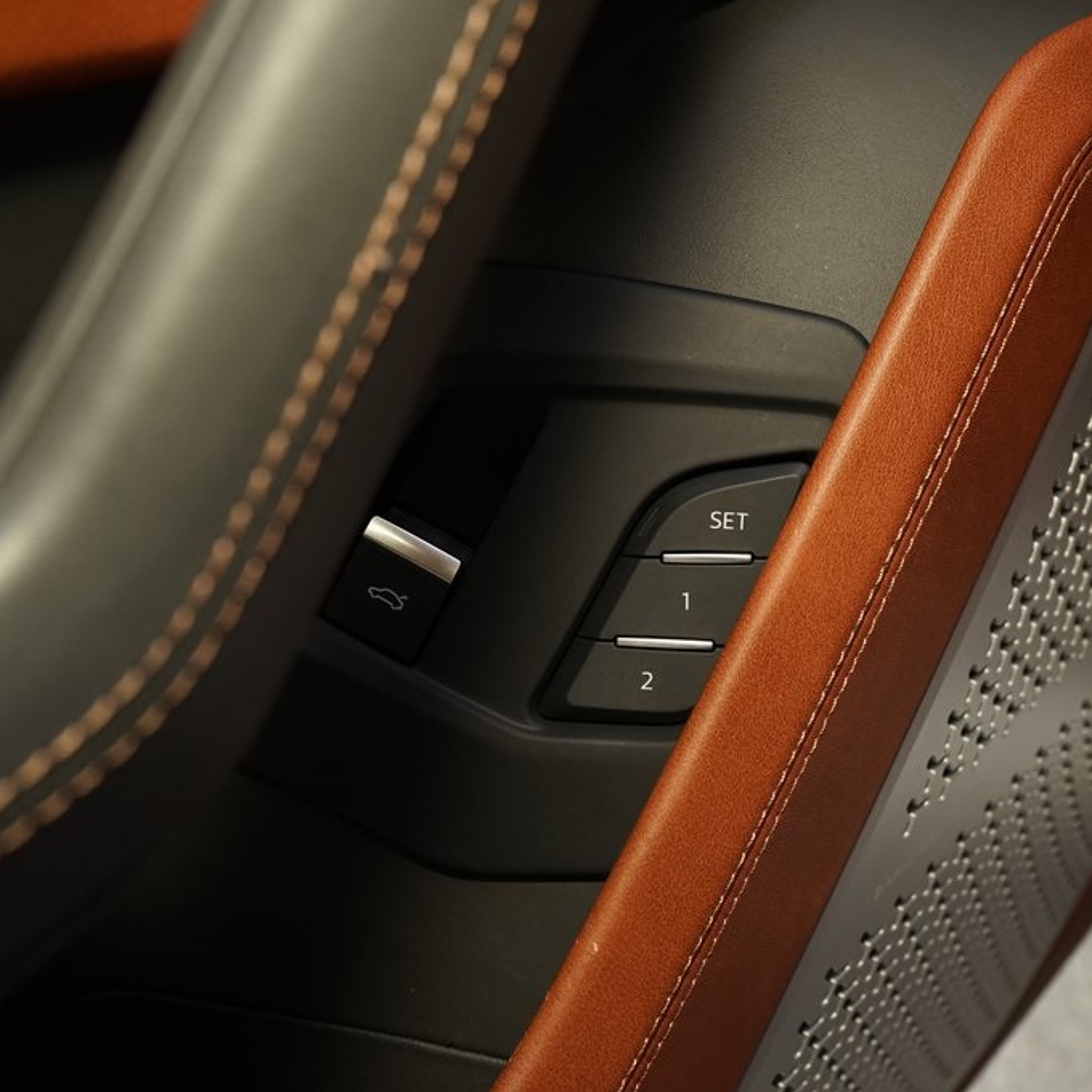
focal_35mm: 55
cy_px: 545
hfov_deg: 30.9
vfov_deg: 31.1
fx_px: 1963
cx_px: 686
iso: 1250
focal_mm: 43
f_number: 8
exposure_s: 1/40
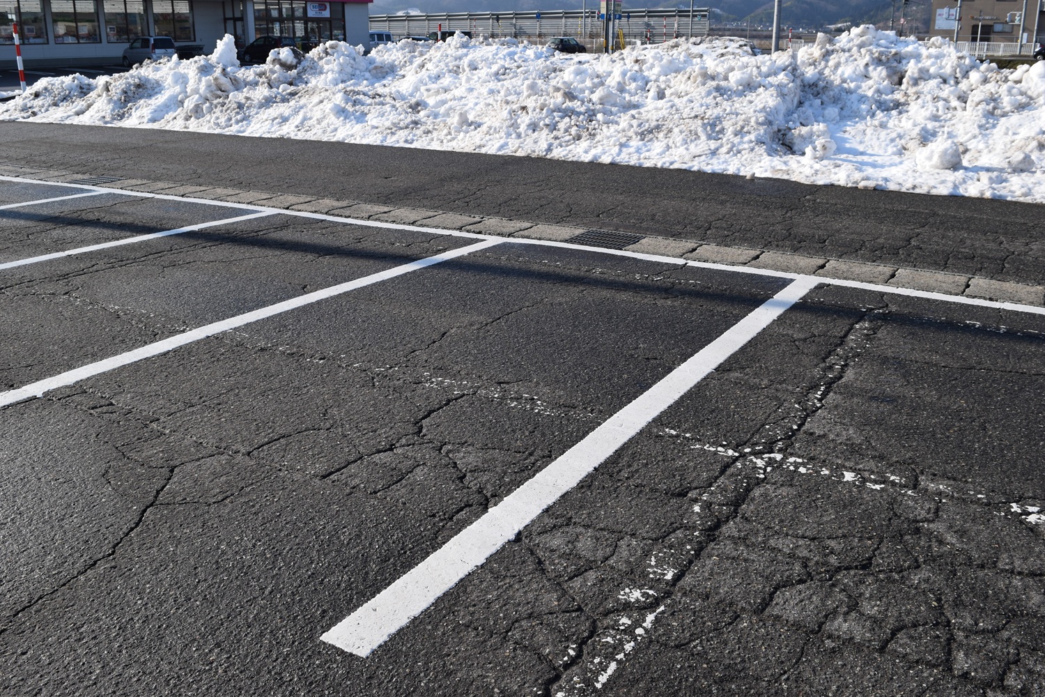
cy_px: 348
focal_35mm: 33
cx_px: 522
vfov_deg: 40.0
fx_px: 958
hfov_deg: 57.2
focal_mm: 22
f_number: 9
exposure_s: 1/400
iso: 200
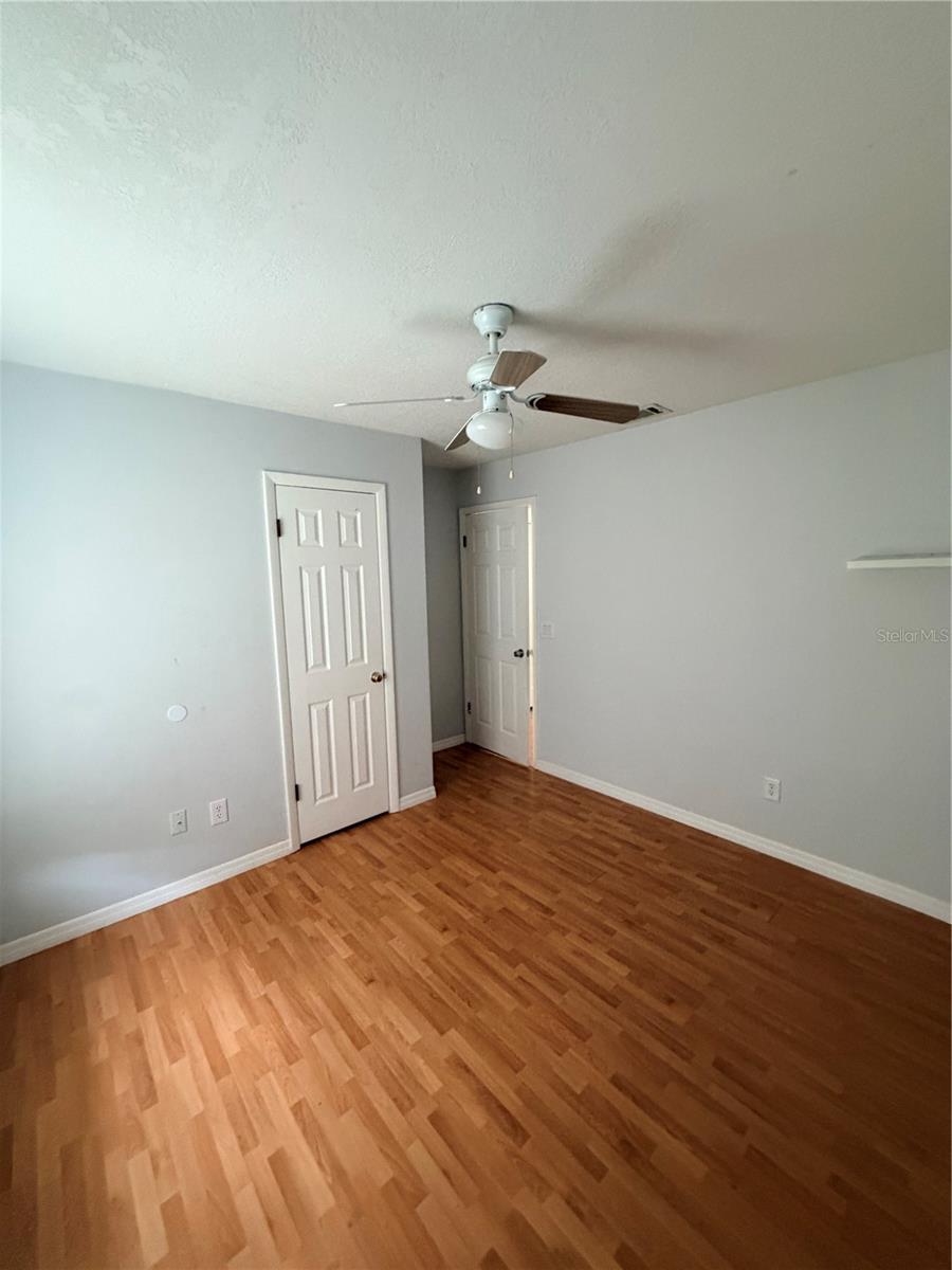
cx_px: 476
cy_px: 635
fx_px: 513
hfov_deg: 85.7
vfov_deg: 102.1
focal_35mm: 14
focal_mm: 2.22
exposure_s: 1/60
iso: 640
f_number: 2.2
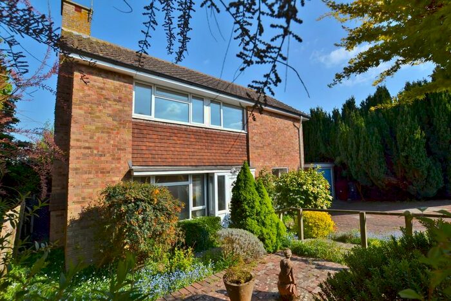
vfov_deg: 77.4
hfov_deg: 100.4
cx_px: 226
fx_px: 188
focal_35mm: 15
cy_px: 150
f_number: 8
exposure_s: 1/250
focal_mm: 10
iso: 100
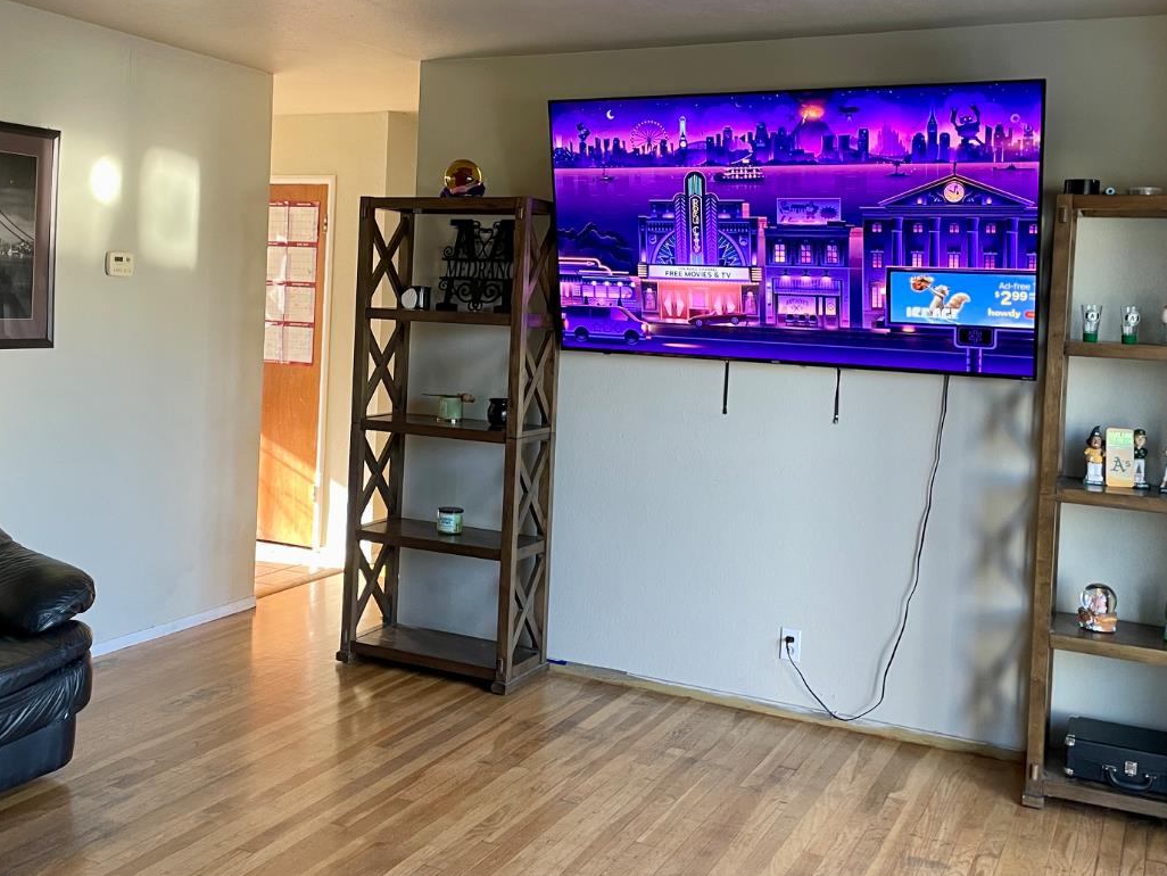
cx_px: 463
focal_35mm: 38
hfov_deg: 48.7
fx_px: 1281
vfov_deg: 37.5
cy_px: 325
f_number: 1.6
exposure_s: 1/95
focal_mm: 4.2
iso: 125
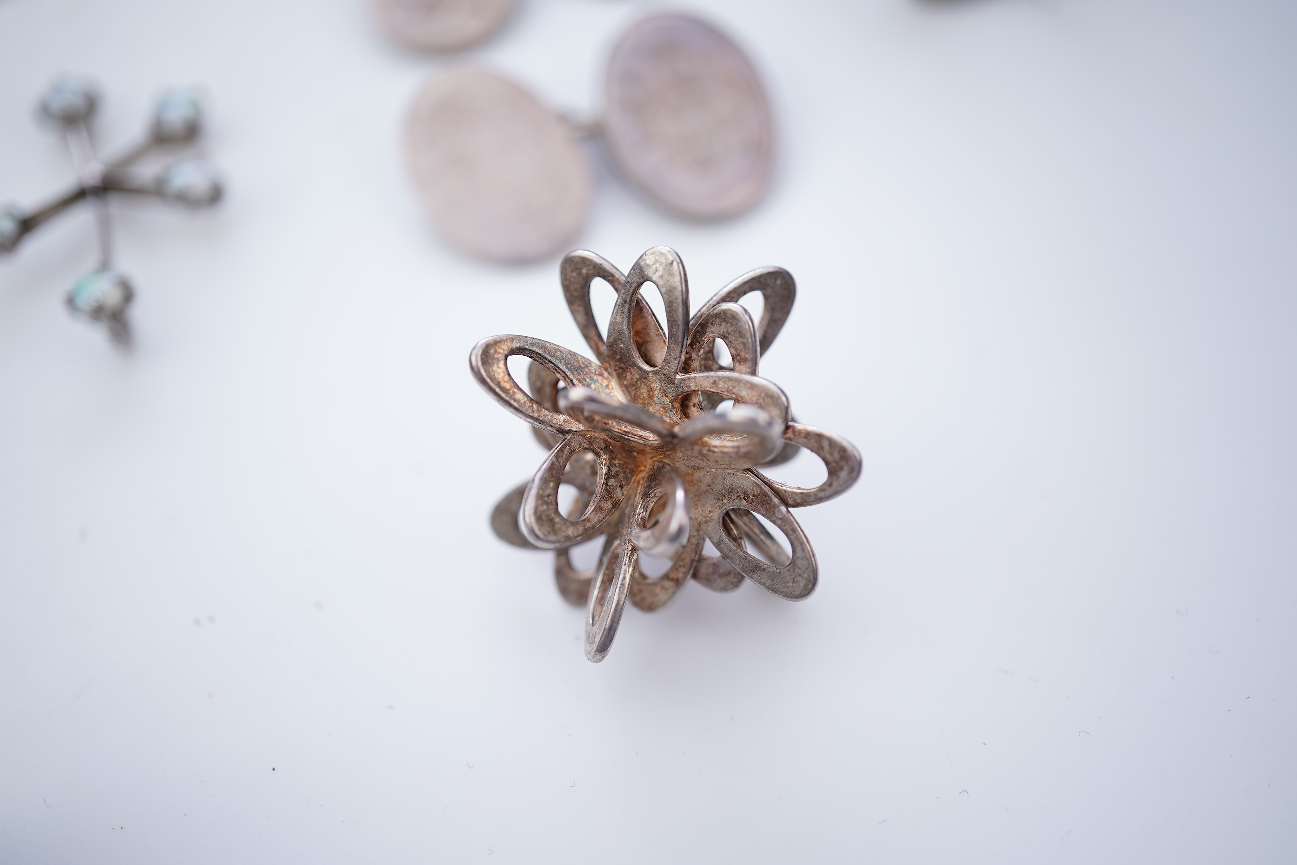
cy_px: 432
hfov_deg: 43.6
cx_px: 648
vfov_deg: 29.9
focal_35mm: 45
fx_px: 1621
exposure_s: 1/60
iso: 100
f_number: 4.5
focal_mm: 30
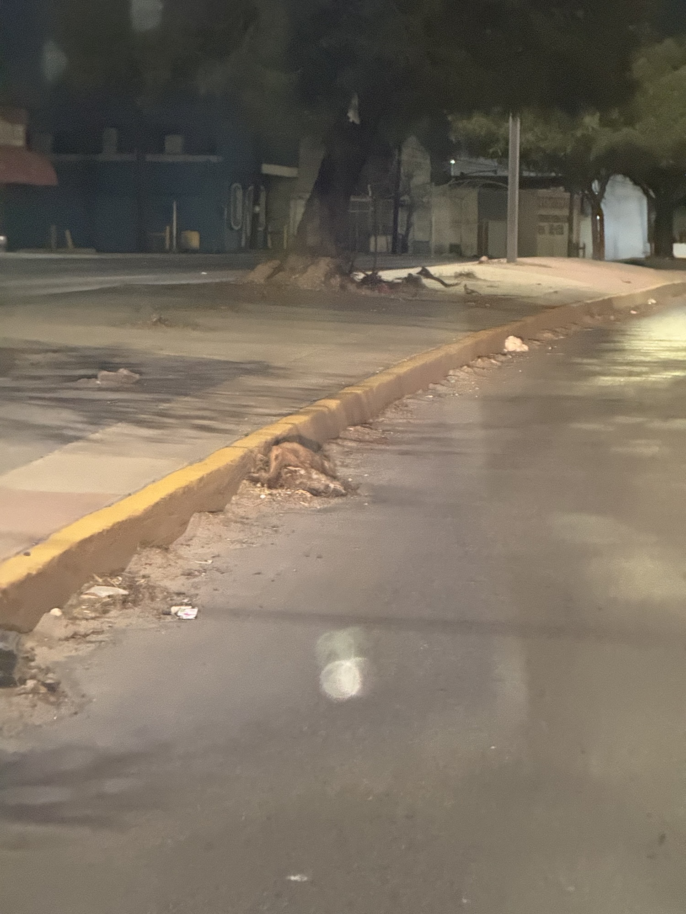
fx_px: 3171
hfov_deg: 12.3
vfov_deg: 16.4
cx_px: 343
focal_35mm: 120
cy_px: 457
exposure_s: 1/24
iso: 1600
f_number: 2.8
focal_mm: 15.66
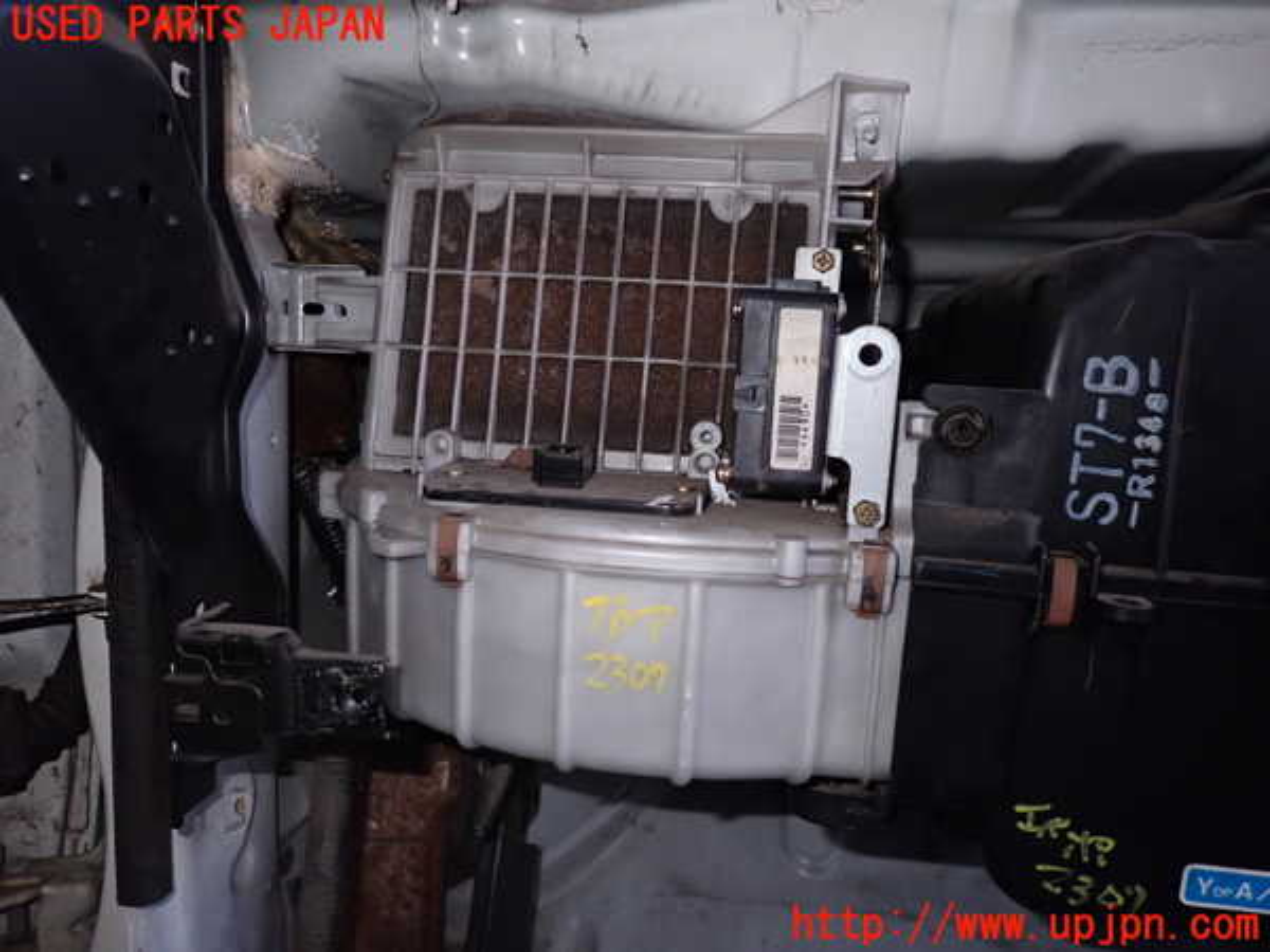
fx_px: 917
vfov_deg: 54.9
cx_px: 635
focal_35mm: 25
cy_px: 476
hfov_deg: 69.4
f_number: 5.6
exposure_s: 1/100
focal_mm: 4.5
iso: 400
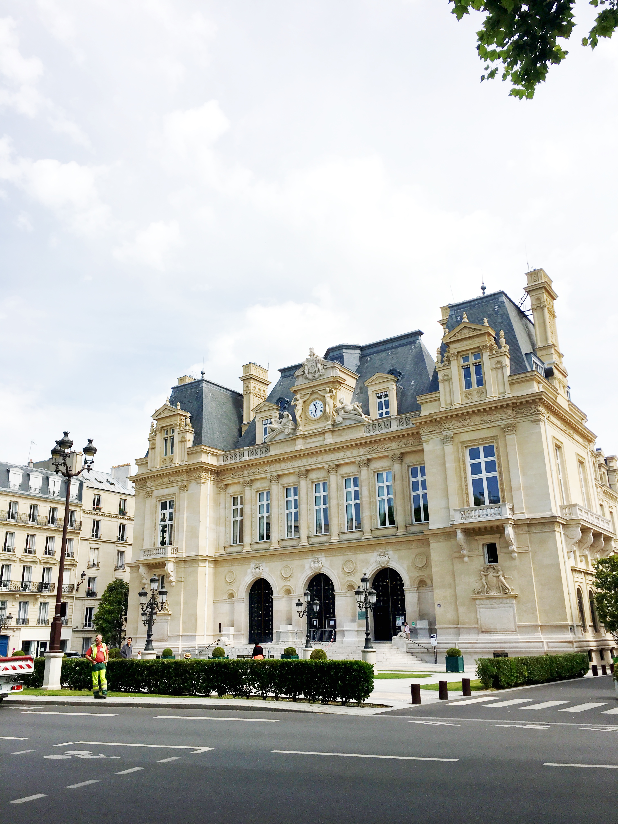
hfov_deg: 48.2
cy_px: 412
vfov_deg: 61.7
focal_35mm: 29
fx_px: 690
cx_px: 309
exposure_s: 1/1748
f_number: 2.2
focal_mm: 4.15
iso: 25
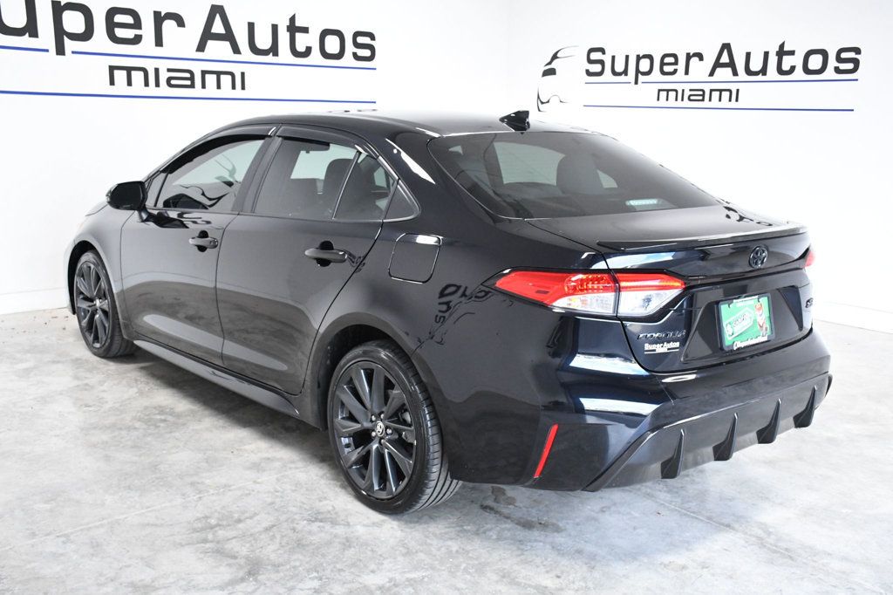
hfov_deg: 53.1
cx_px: 446
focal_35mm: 36
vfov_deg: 36.8
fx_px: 893
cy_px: 298
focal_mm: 24
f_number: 7.1
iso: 2500
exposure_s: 1/160
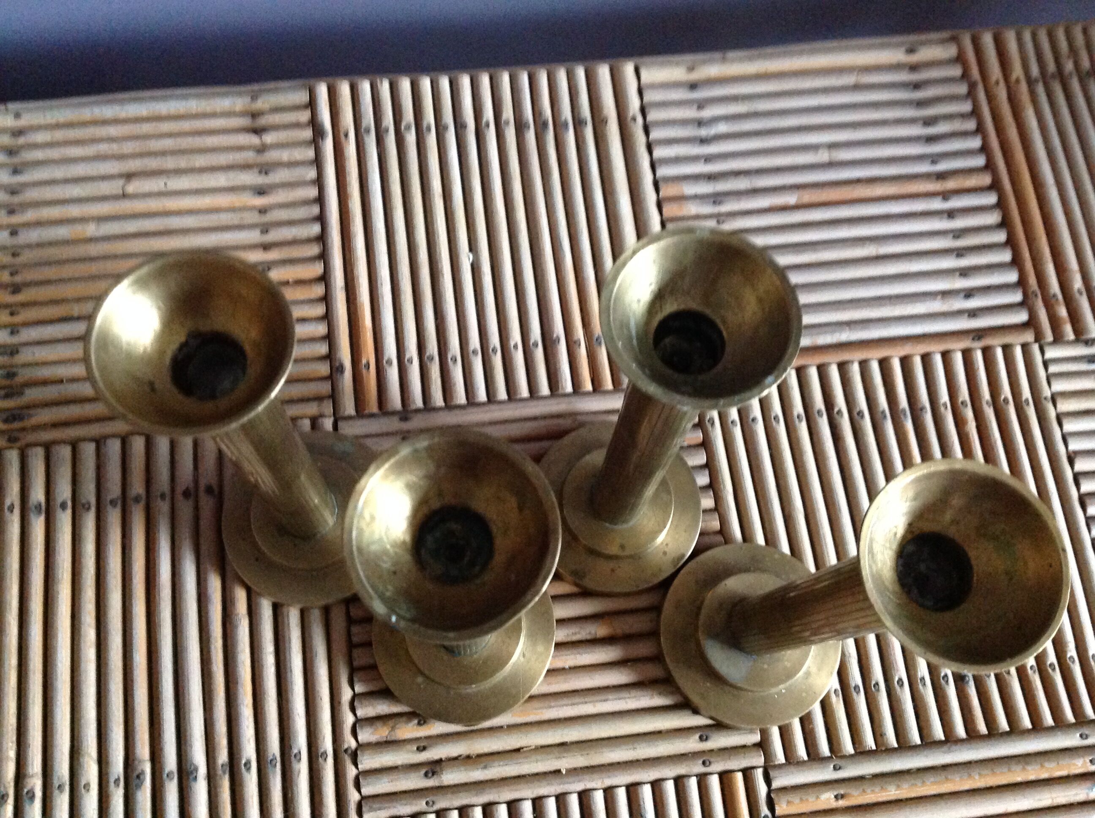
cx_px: 548
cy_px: 409
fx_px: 1106
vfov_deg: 40.6
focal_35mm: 35
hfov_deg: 52.7
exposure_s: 1/15
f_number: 2.4
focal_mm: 4.28
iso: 500
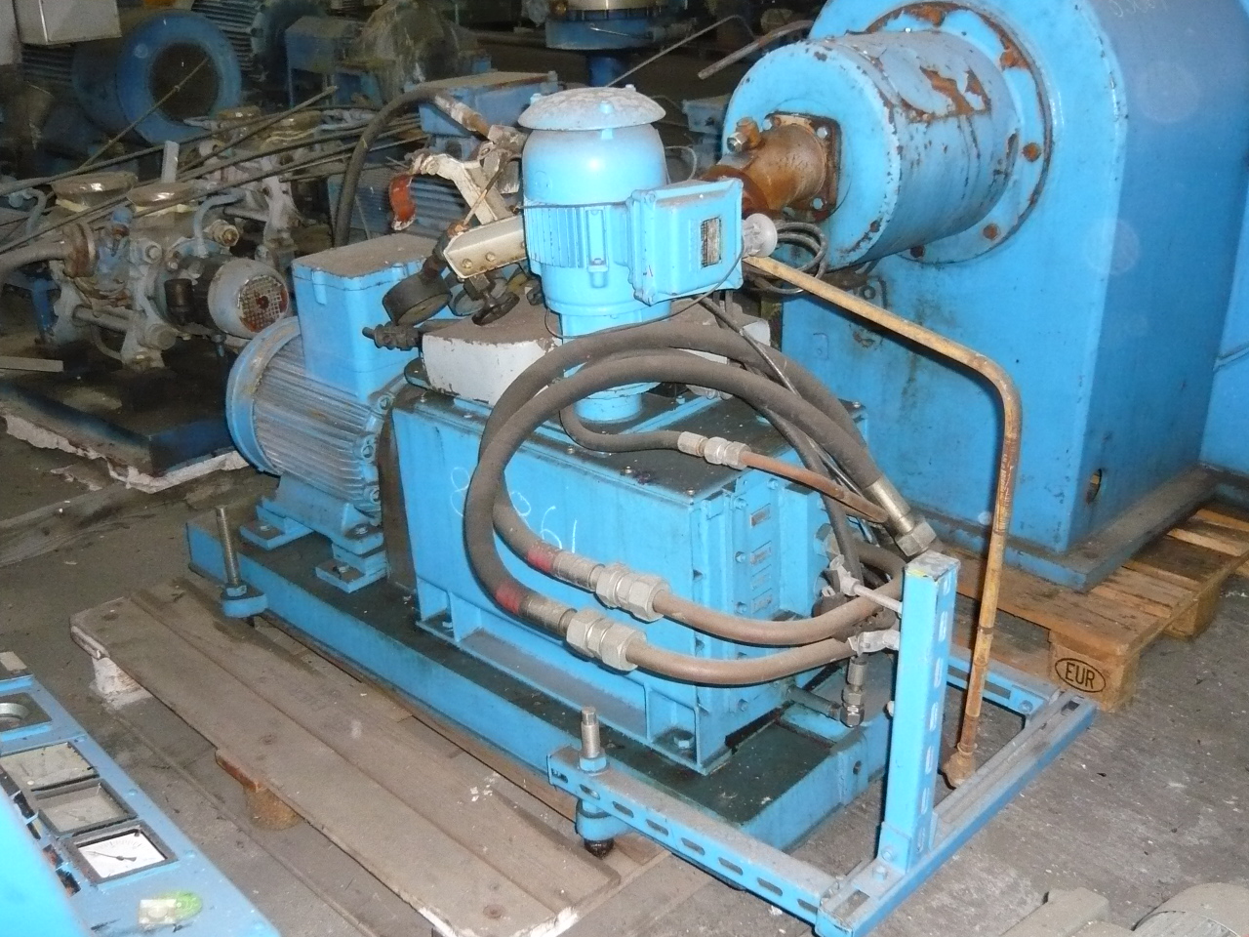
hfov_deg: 54.0
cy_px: 468
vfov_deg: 41.8
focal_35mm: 34
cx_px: 624
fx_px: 1227
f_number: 2.8
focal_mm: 4.6
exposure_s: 1/30
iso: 400
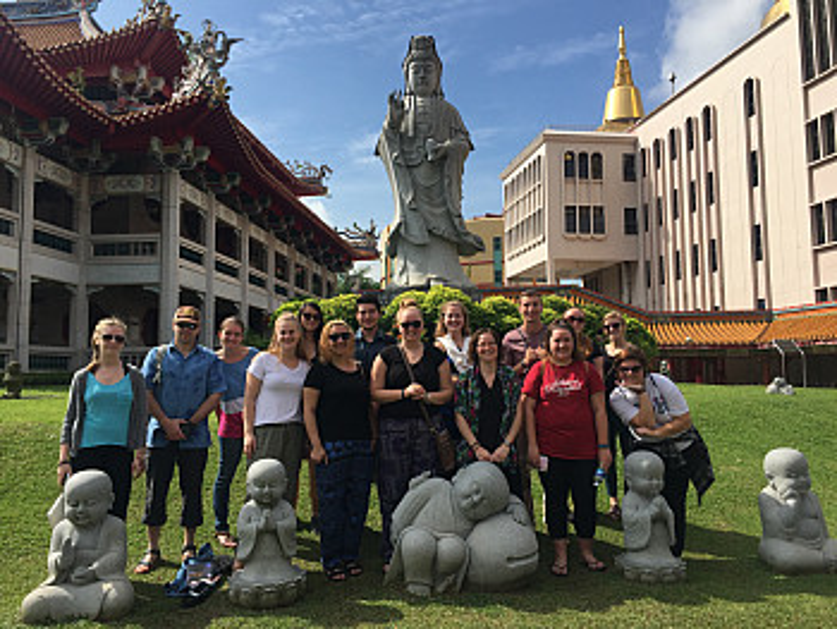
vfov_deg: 48.3
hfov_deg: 61.6
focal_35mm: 29
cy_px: 314
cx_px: 418
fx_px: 702
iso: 32
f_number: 2.2
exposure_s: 1/2475
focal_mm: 4.15
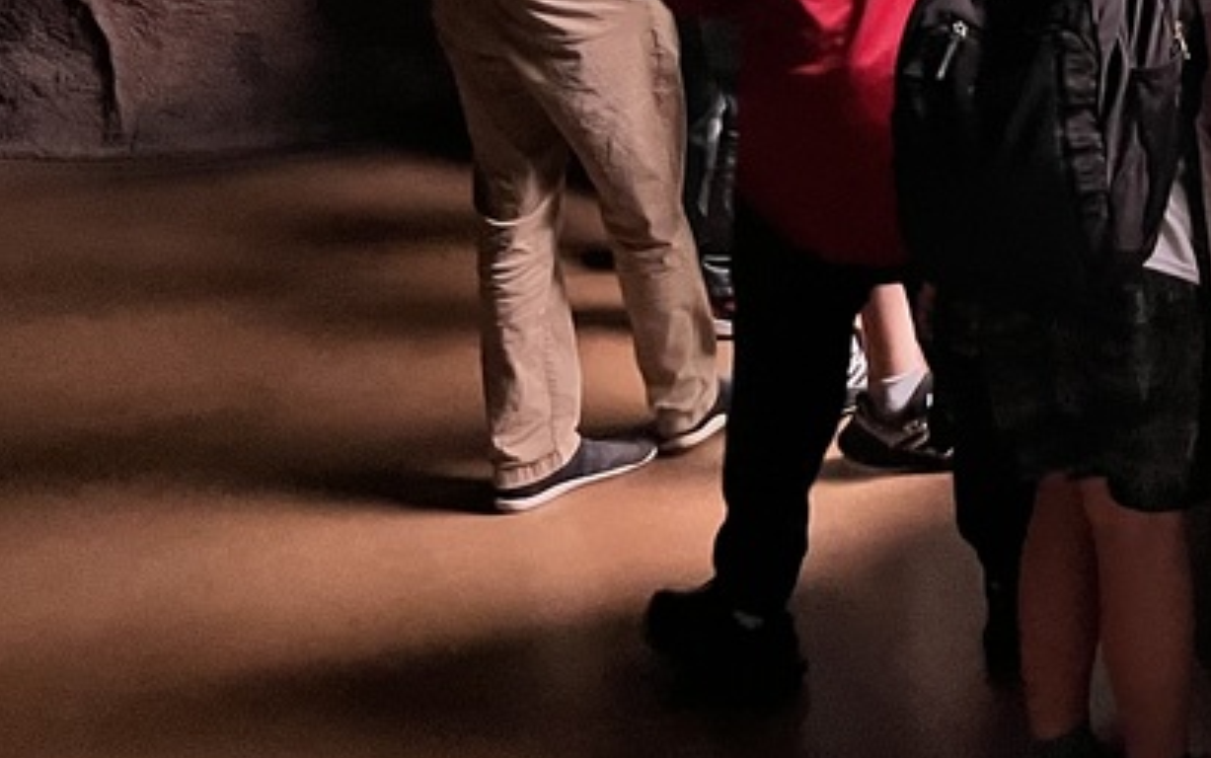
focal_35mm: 69
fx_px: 2278
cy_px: -115
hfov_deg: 27.0
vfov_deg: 18.1
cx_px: 1371
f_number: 1.6
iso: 640
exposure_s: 1/40
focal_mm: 5.1
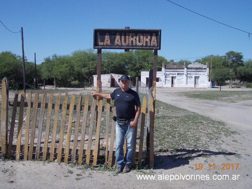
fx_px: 313
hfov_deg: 43.9
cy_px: 94
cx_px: 126
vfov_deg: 33.6
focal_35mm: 43
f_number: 6.5
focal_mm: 6.1
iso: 80
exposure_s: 1/320
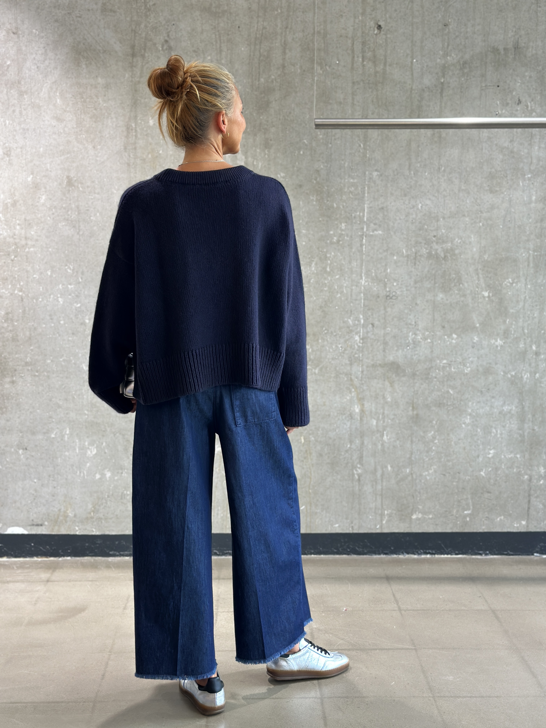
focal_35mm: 48
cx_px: 273
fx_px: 1009
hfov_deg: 30.3
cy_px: 364
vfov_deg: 39.7
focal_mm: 6.86
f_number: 1.78
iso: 125
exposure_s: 1/100
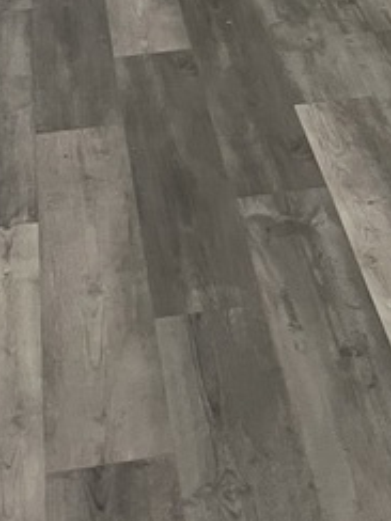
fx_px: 1732
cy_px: -395
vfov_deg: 15.0
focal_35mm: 115
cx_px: 500
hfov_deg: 12.5
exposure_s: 1/60
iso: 80
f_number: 1.6
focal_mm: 5.1
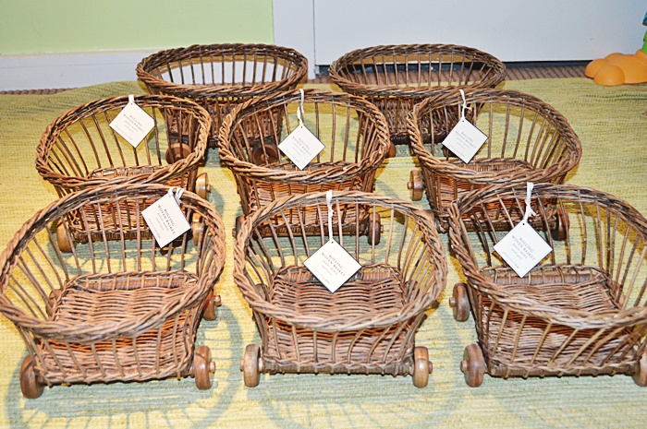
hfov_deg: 41.2
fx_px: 862
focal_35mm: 48
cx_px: 324
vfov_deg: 28.0
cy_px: 214
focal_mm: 32
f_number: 4.8
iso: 1100
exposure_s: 1/60
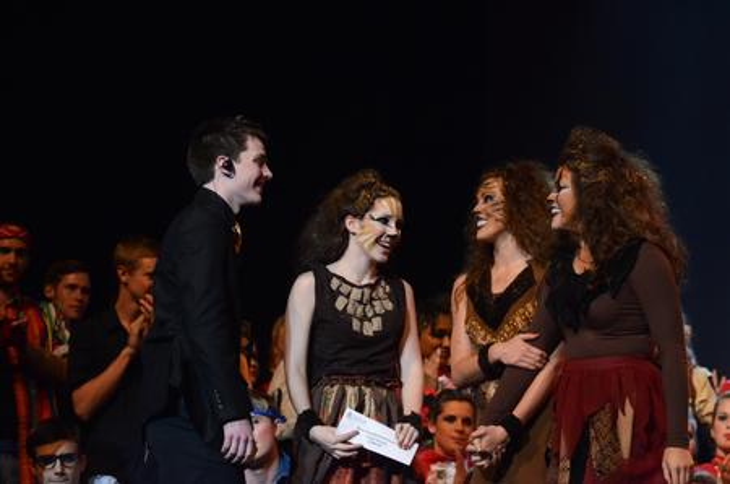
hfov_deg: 13.7
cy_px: 242
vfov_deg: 9.1
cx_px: 365
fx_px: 3035
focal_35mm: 150
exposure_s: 1/1000
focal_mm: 100
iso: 3200
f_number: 3.2
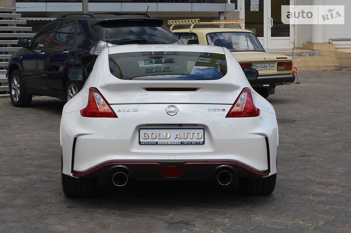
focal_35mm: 82
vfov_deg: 16.5
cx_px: 176
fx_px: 803
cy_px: 116
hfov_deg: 24.7
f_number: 8
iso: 100
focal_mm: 55
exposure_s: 1/250
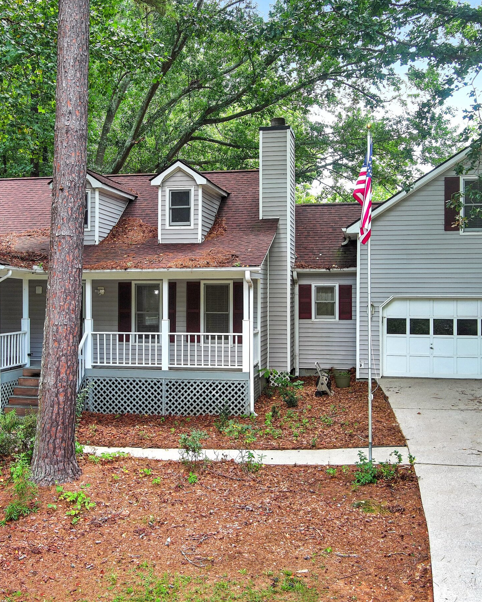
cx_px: 172
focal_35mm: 46
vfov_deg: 40.3
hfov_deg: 32.5
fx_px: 820
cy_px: 294
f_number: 2.8
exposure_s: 1/75
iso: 100
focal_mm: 10.57
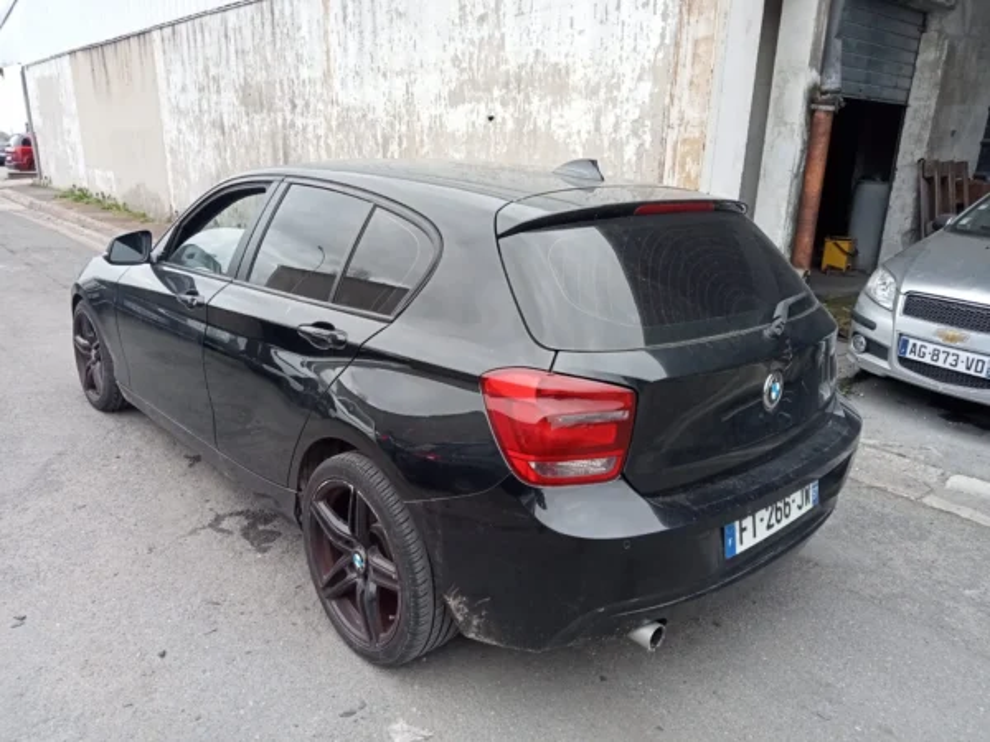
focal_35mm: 28
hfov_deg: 63.4
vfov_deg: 49.7
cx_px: 495
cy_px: 371
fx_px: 801
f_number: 2.2
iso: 102
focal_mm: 3.46
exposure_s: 1/100
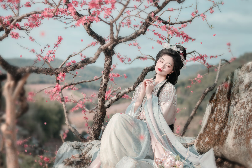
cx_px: 126
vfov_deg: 19.7
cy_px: 84
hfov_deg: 29.2
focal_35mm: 69
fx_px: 483
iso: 50
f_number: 2.8
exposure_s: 1/640
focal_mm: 70
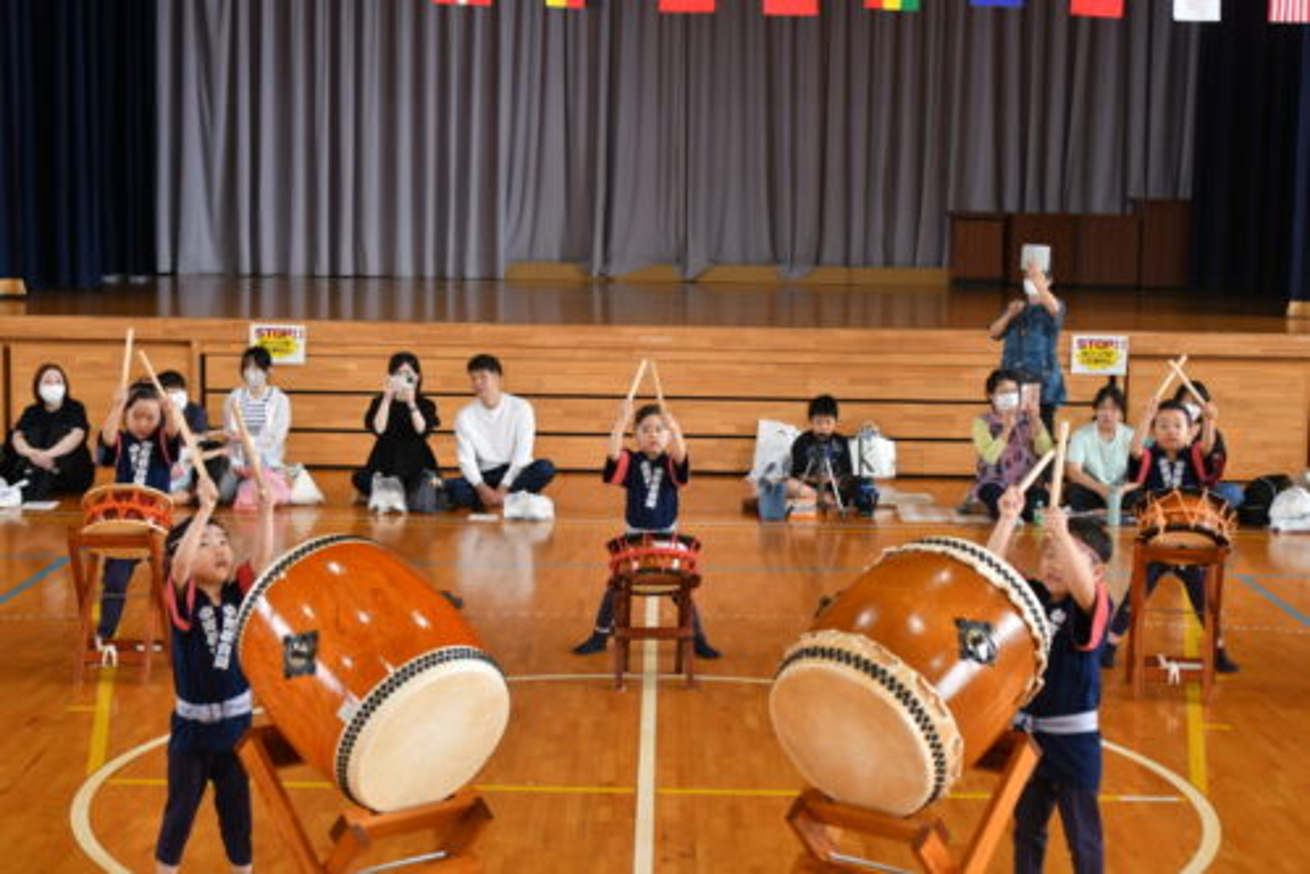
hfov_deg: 31.4
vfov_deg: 21.3
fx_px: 2329
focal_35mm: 64
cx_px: 655
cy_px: 437
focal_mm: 32
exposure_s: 1/200
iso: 800
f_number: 4
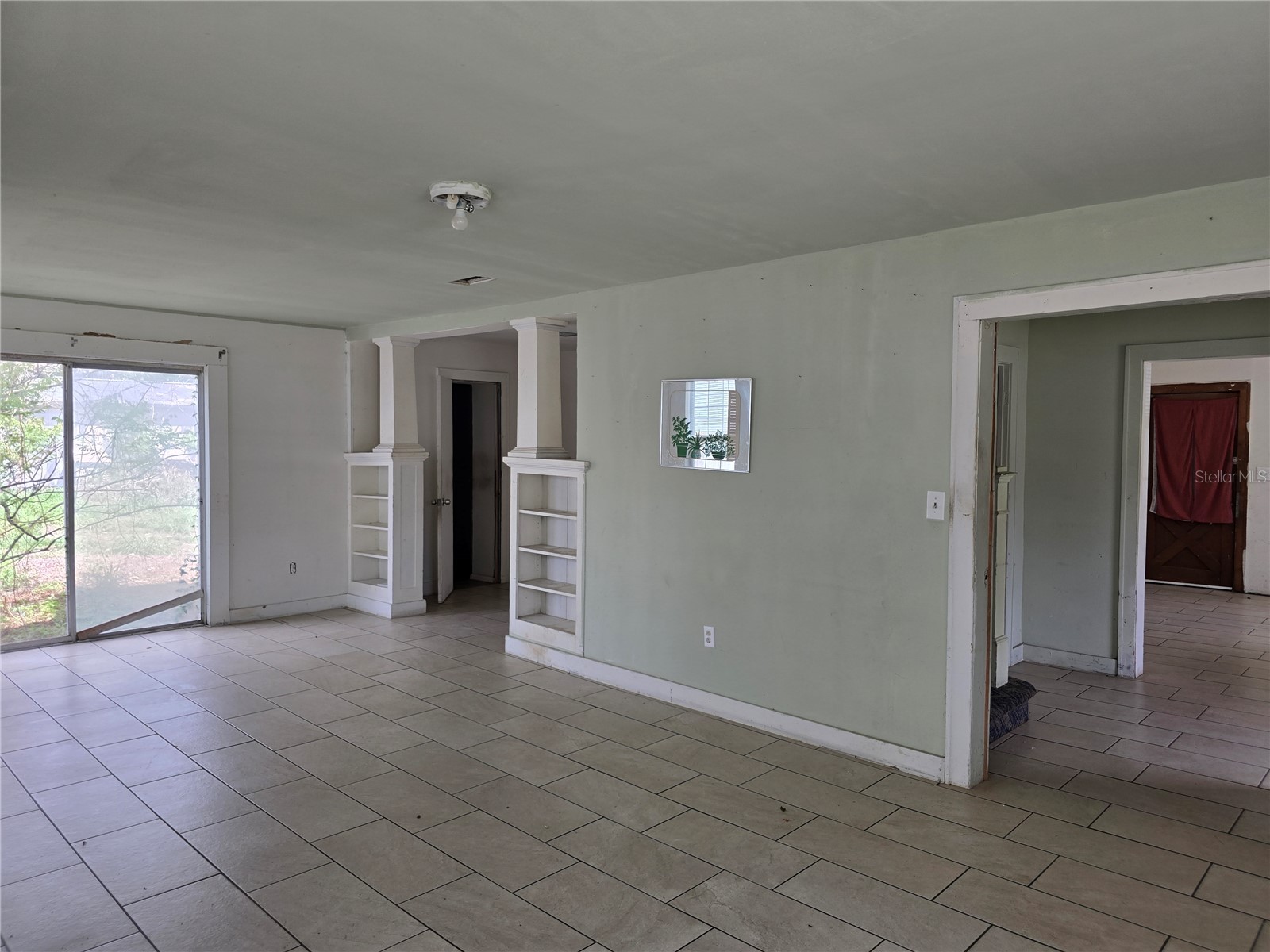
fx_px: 844
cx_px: 635
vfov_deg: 58.9
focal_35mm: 23
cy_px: 476
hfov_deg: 73.9
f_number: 1.7
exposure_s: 1/180
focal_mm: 6.3
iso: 40
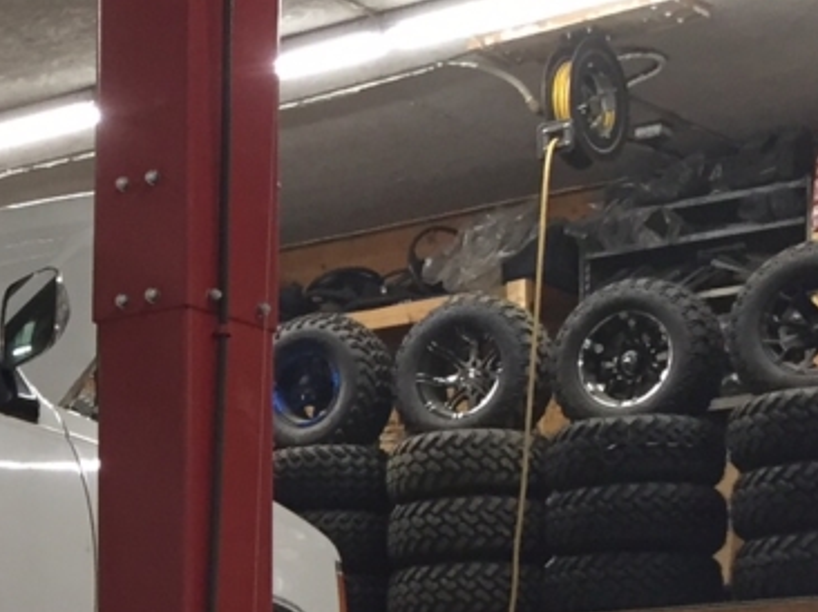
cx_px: -313
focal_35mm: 119
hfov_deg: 15.6
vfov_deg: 12.1
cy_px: 812
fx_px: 2810
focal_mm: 4.15
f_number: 2.2
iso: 100
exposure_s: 1/30
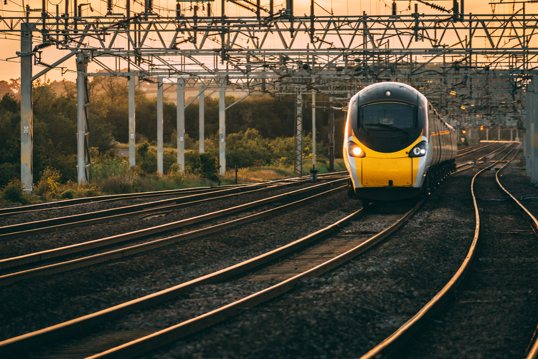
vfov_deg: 4.6
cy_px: 180
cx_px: 269
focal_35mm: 300
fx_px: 4483
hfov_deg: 6.9
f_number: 5.6
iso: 800
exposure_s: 1/400
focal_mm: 200
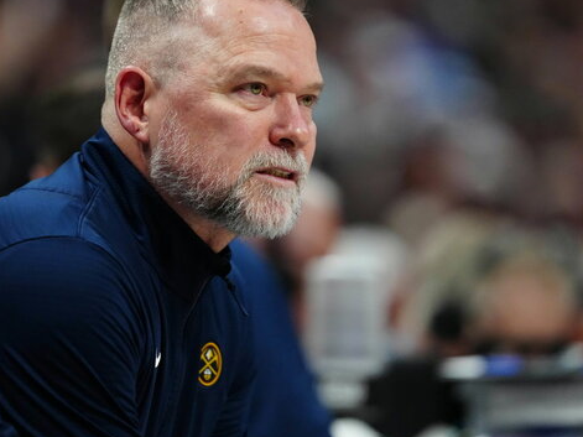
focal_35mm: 398
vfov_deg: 3.7
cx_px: 254
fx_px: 6701
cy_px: 185
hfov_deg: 5.0
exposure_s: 1/2000
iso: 5000
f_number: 2.8
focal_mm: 300
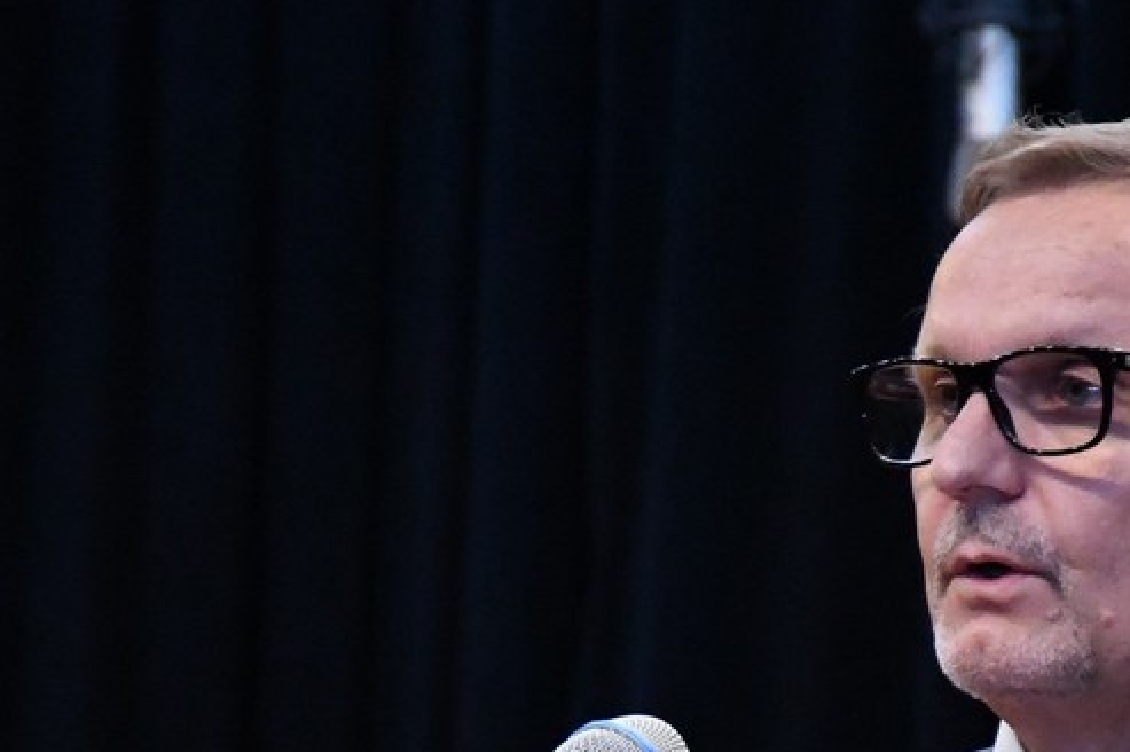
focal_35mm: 510
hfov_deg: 4.0
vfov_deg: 2.7
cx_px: 440
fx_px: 15997
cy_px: 877
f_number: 5.6
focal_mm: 105
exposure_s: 1/250
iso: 6400
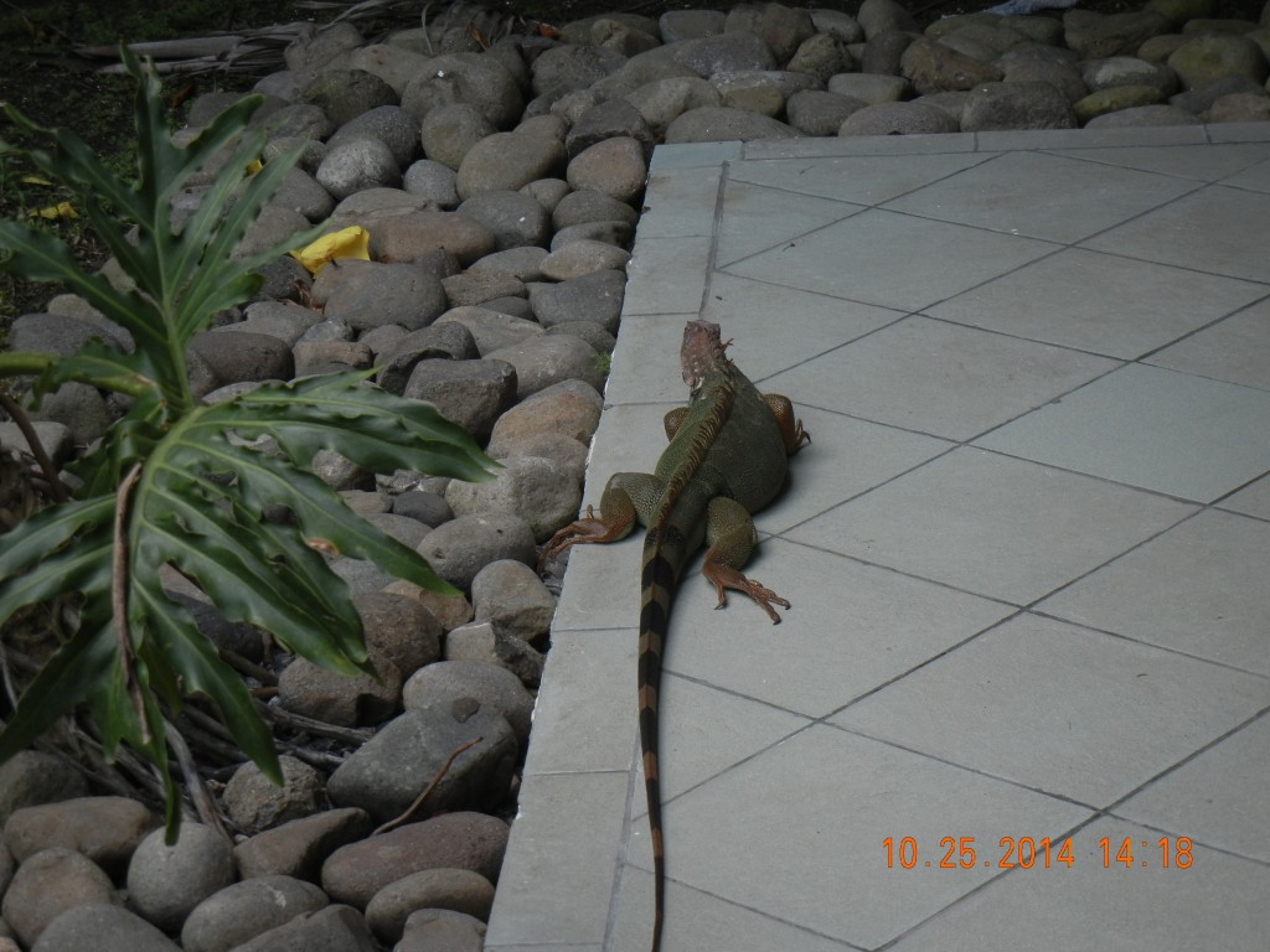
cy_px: 476
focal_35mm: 102
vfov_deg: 14.5
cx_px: 635
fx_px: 3742
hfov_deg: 19.3
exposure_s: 1/207
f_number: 4.5
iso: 160
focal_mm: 18.3
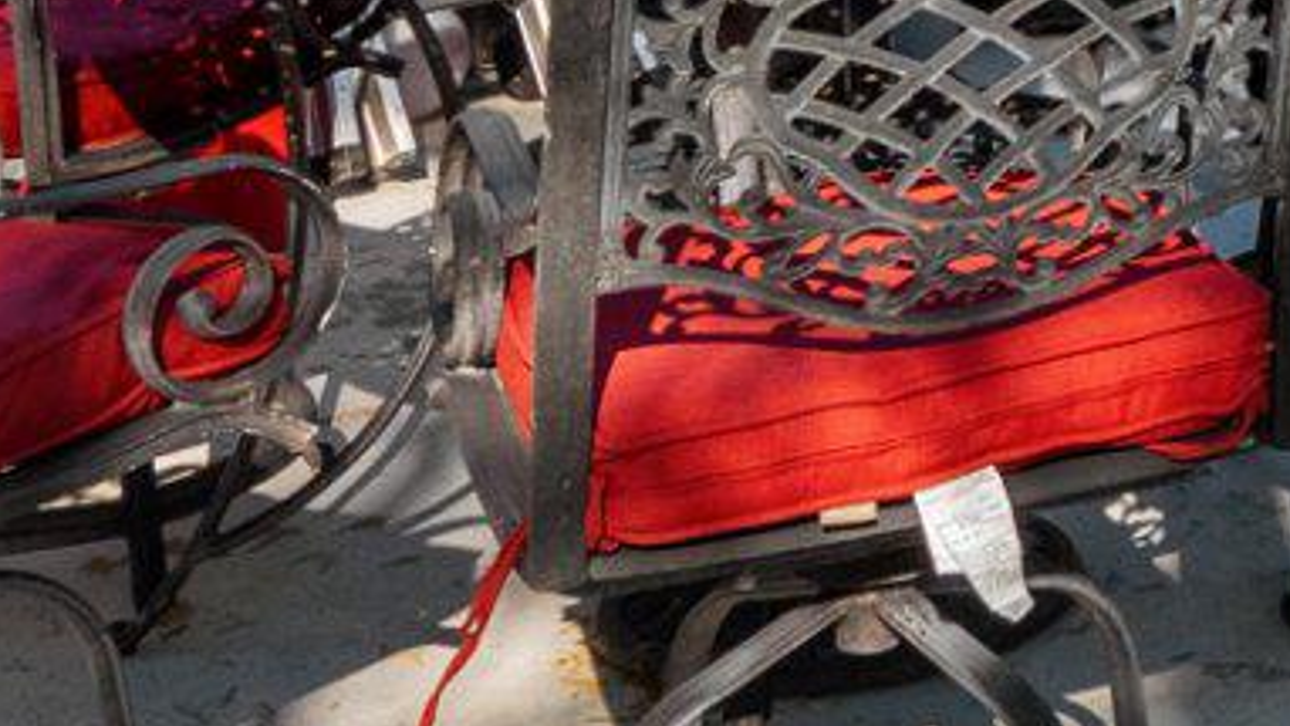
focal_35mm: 90
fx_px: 3079
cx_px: 1766
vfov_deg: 12.2
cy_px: -633
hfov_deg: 21.0
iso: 800
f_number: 8
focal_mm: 16
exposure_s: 1/1250
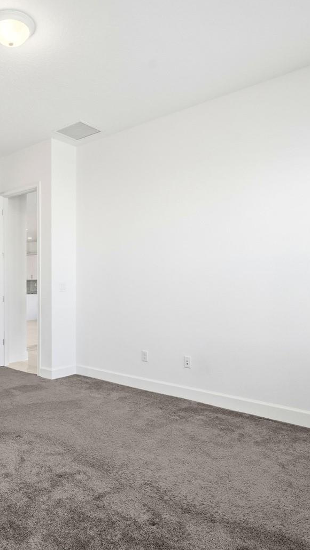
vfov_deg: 71.9
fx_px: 380
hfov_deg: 41.5
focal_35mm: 26
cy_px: 282
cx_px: 42
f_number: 8
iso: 1000
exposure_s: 1/1000
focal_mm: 16
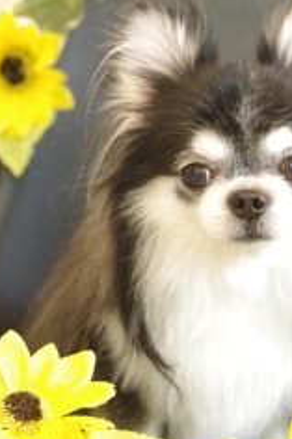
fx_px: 2315
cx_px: 231
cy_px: 179
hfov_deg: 7.2
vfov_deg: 10.8
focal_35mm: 190
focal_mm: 75
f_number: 4
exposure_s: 1/60
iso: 3200
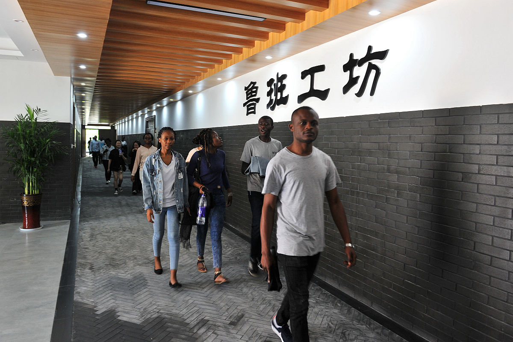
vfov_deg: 53.1
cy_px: 171
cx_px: 256
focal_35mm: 24
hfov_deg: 73.7
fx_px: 342
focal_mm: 24
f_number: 6.3
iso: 720
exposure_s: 1/30
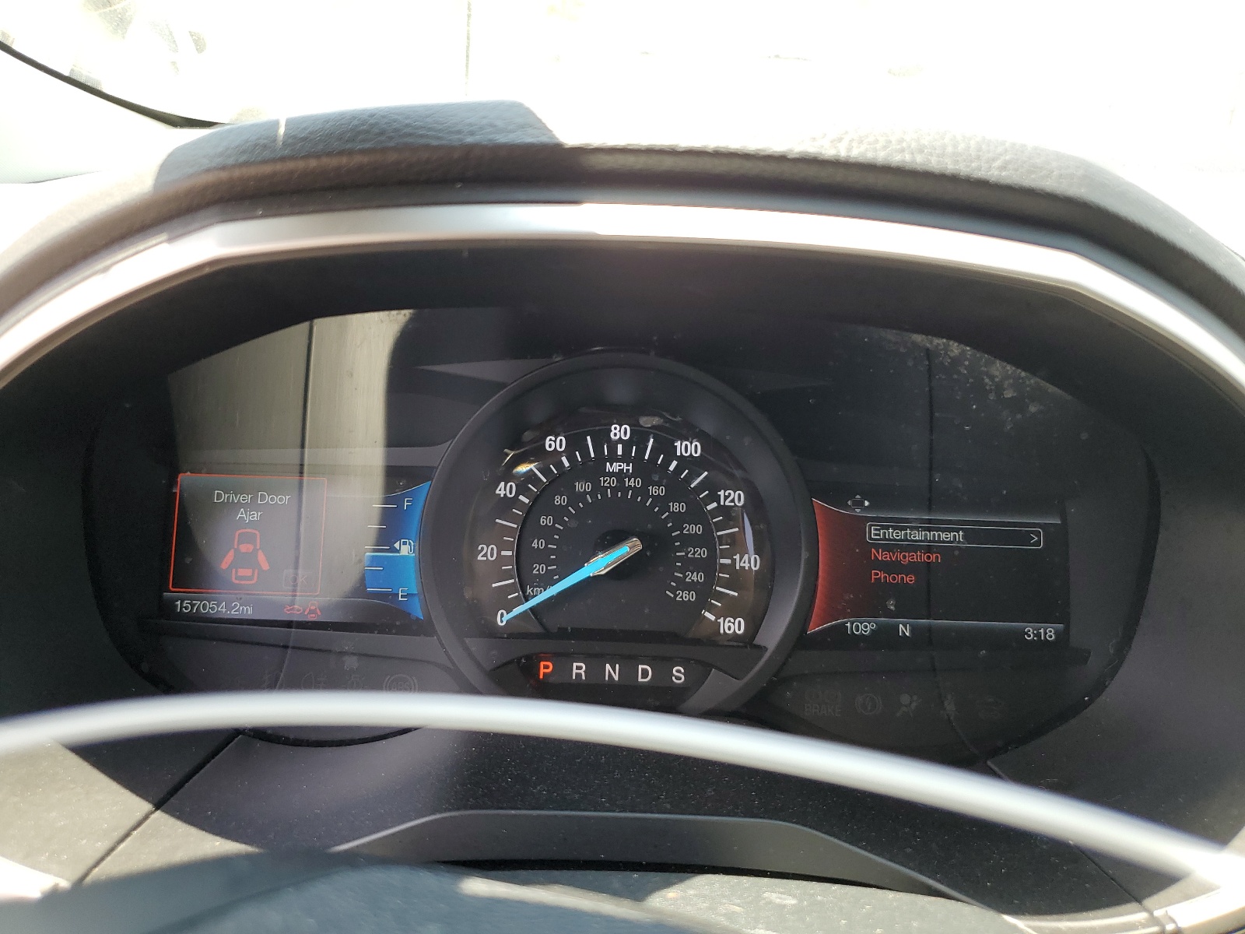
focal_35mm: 26
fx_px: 935
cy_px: 467
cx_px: 622
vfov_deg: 53.1
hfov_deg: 67.3
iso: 50
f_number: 1.5
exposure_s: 1/164
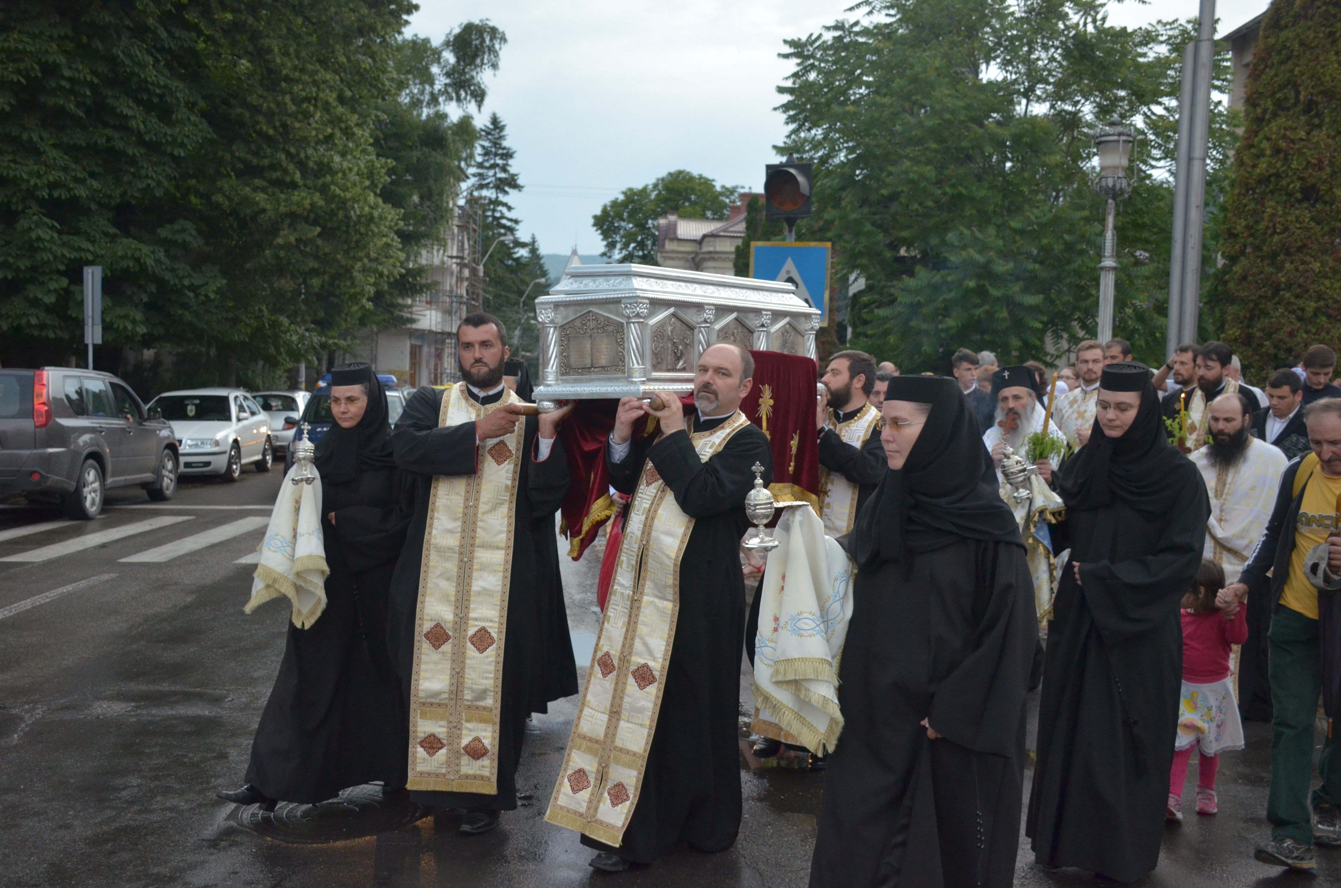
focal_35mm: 36
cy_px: 444
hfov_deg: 53.2
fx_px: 1338
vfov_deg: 36.7
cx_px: 670
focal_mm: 24
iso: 1600
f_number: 4
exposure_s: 1/320
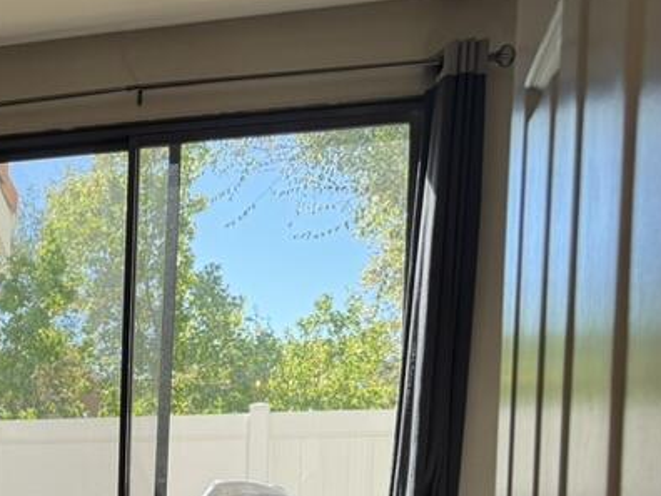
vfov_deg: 22.3
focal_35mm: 62
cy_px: 549
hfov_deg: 27.5
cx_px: -132
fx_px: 1184
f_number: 1.78
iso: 100
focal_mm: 6.76
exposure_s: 1/539
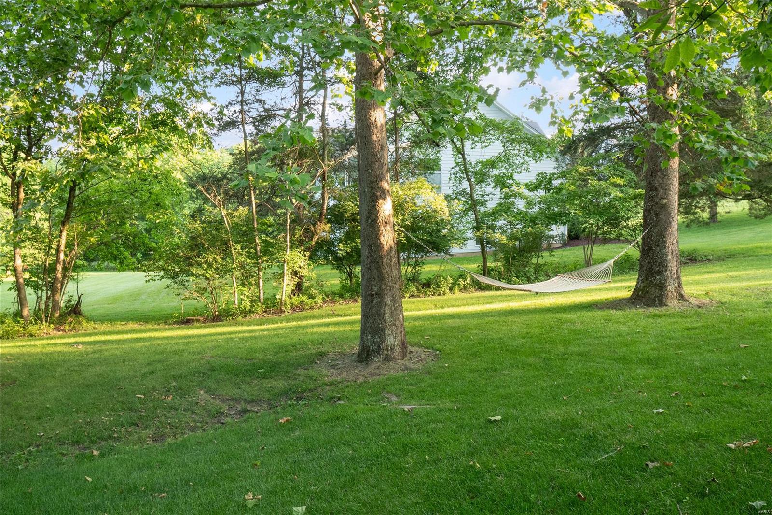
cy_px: 258
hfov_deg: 61.9
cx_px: 386
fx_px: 643
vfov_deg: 43.6
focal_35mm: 30
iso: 400
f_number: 8
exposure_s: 1/30
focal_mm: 15
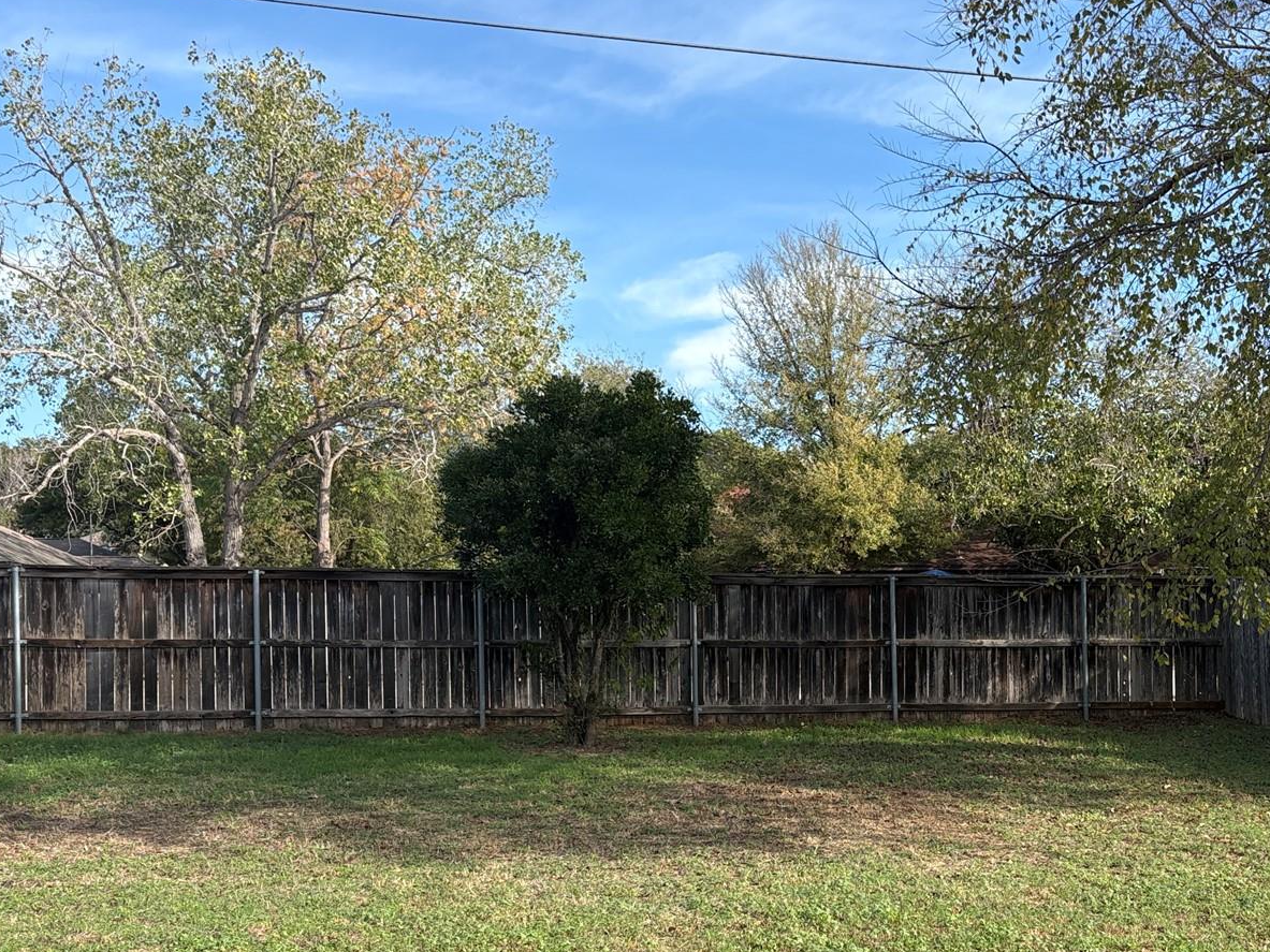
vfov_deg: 32.0
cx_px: 832
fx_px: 1651
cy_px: 623
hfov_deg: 41.6
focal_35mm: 45
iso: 50
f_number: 1.6
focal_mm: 5.96
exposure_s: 1/1287
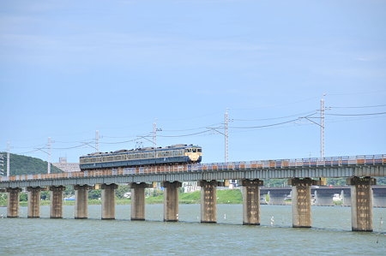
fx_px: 2089
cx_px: 193
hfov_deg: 10.6
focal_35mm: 195
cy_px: 128
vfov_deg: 7.0
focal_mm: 130
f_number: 5.6
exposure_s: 1/500
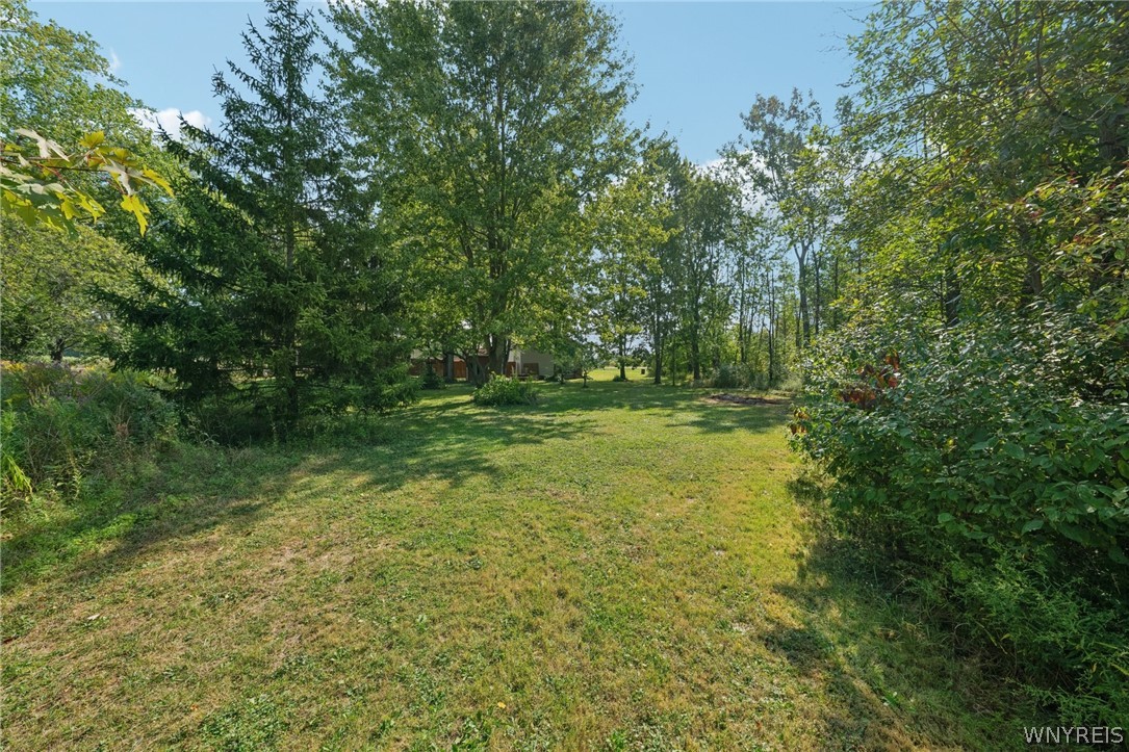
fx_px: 376
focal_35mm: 12
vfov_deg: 90.0
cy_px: 376
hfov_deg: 112.6
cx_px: 564
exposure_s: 1/60
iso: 100
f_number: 9
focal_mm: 12
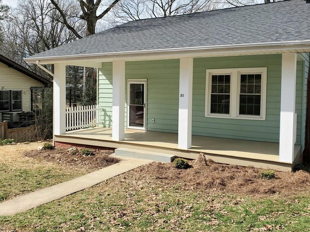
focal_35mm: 33
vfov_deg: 42.8
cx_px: 159
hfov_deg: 55.4
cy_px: 97
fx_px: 295
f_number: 2.4
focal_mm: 4.3
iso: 50
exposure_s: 1/1120
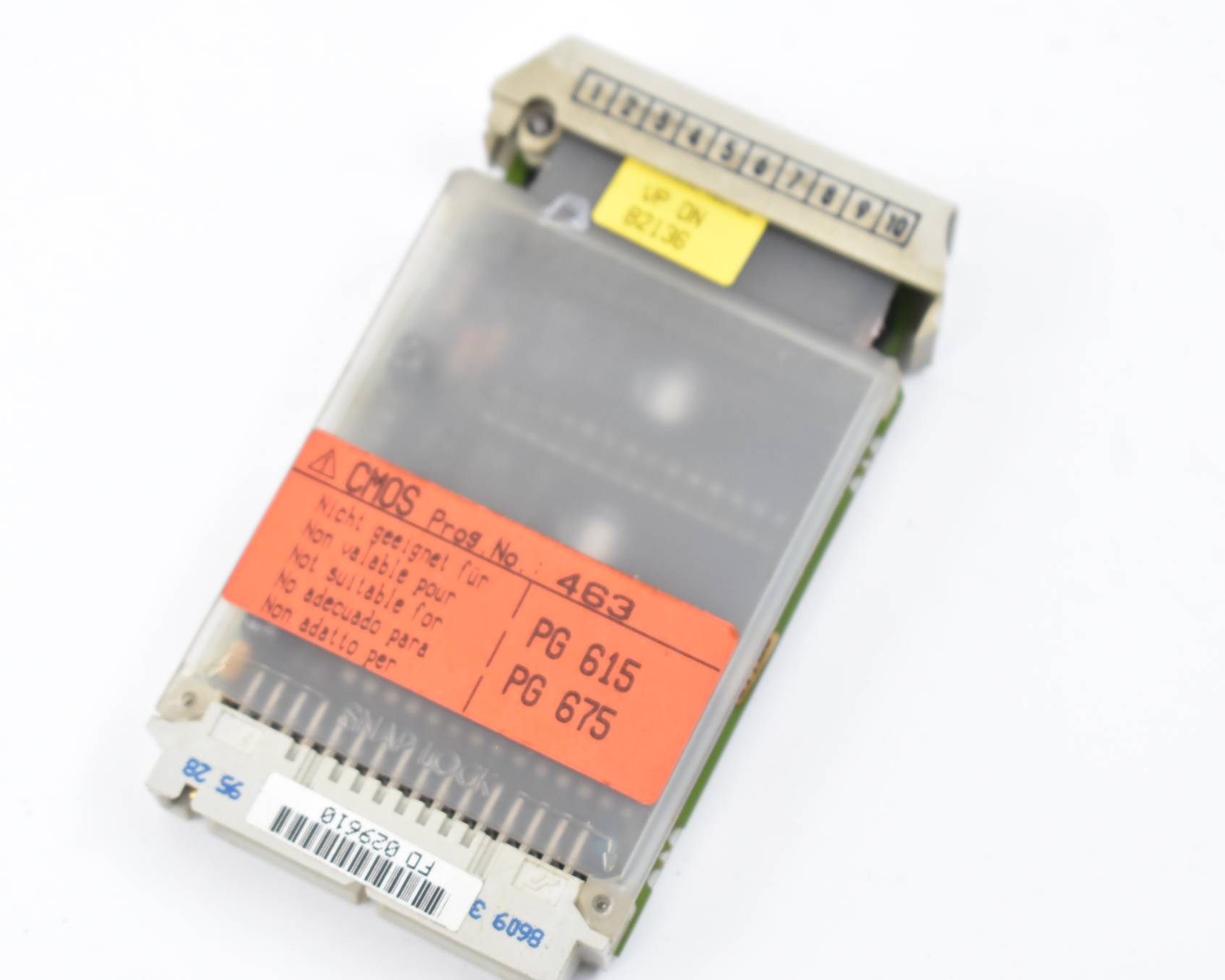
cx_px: 566
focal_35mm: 99
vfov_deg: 15.6
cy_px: 508
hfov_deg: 19.4
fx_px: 3574
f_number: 5.6
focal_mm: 55
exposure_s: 1/60
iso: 500
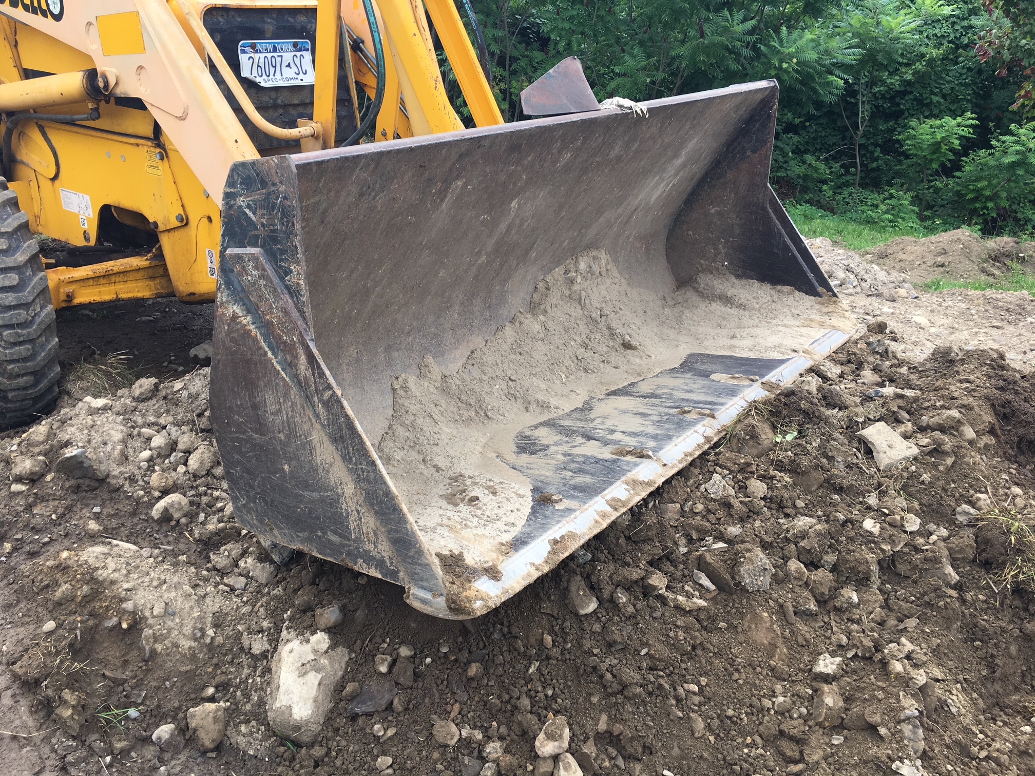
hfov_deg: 61.7
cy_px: 388
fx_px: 867
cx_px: 518
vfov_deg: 48.2
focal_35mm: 29
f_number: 2.2
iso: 25
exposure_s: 1/354
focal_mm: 4.15
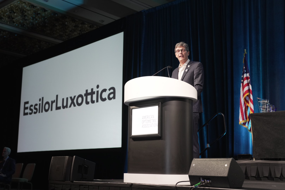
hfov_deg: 39.6
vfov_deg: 27.0
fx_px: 396
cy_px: 95
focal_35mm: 50
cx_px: 142
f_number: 2.8
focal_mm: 50
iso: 1250
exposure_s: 1/125
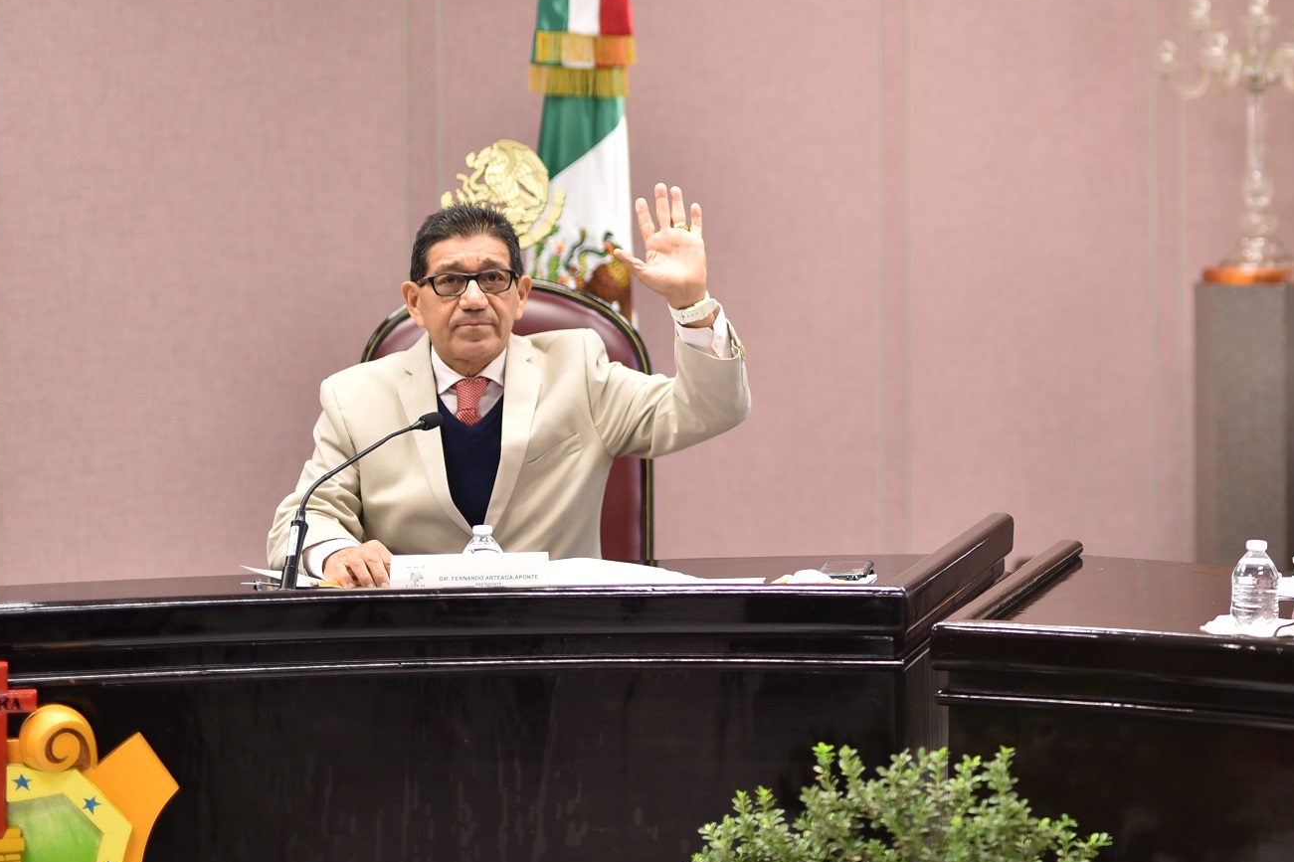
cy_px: 192
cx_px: 987
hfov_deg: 24.8
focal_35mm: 81
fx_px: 2911
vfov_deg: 16.7
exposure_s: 1/160
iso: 250
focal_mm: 50
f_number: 1.4
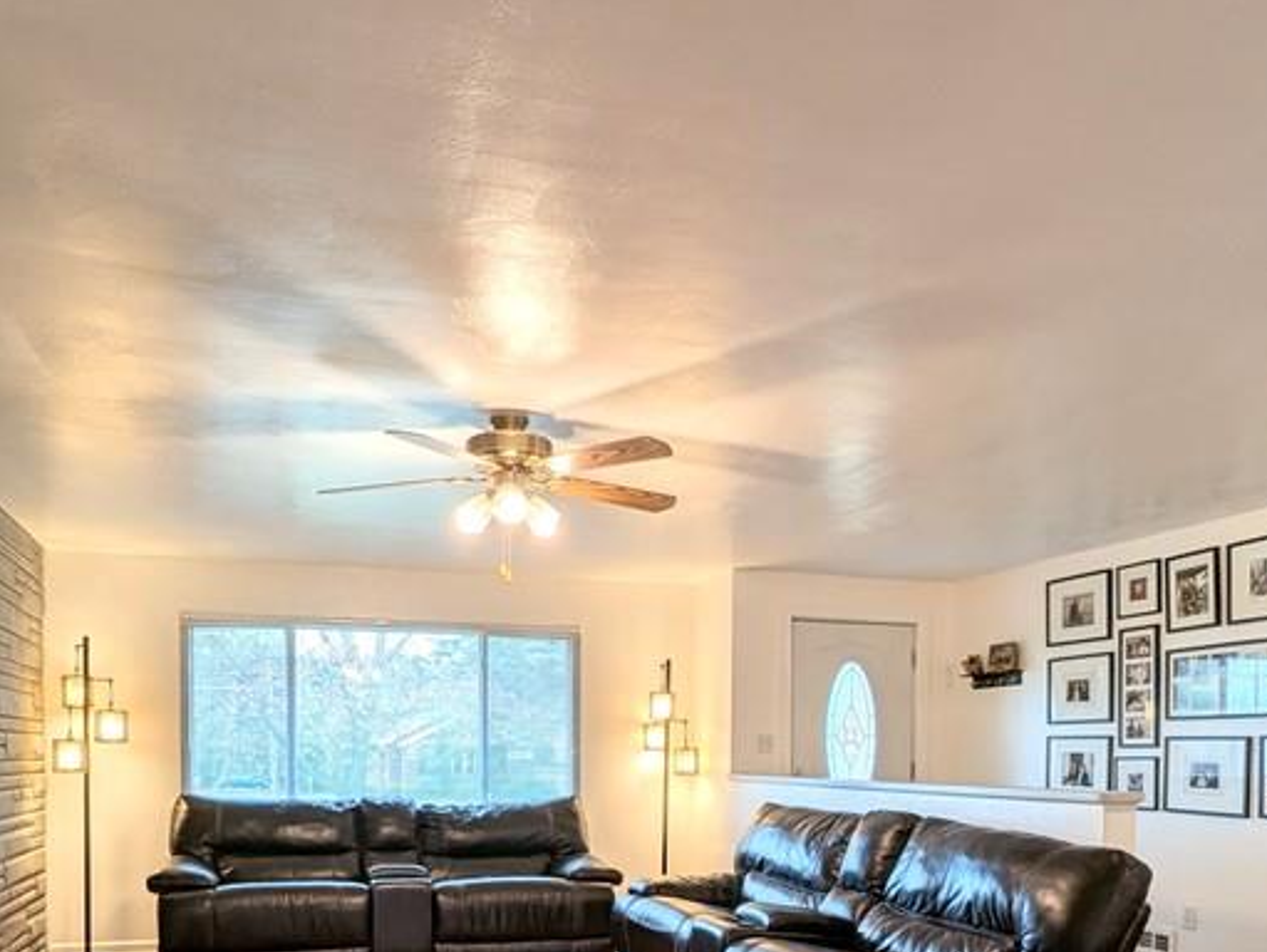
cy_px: 774
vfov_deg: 49.7
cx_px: 586
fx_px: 952
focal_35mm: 26
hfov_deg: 67.2
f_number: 2.2
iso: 50
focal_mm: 1.95
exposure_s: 1/30
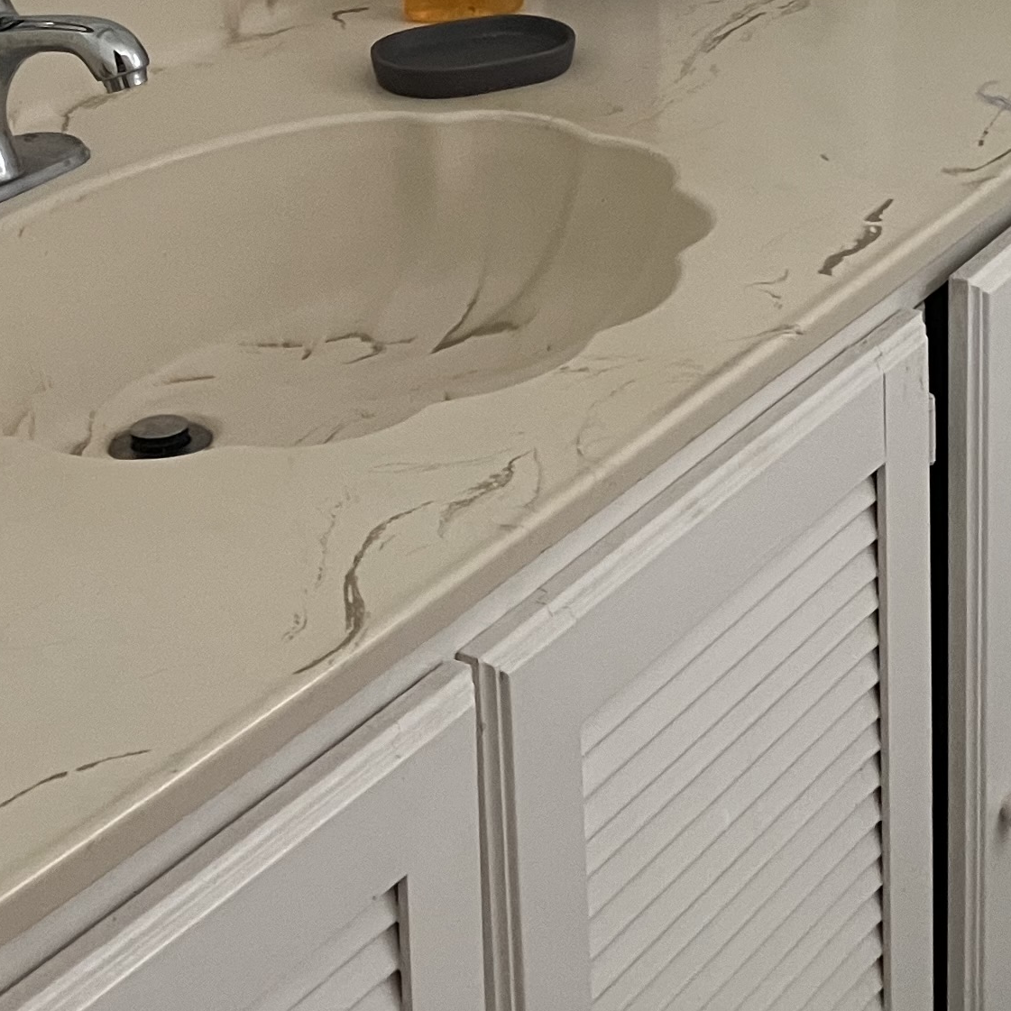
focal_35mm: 89
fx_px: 2941
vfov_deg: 18.9
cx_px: 666
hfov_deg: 19.5
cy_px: -30
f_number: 1.8
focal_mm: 3.99
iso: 200
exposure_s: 1/60
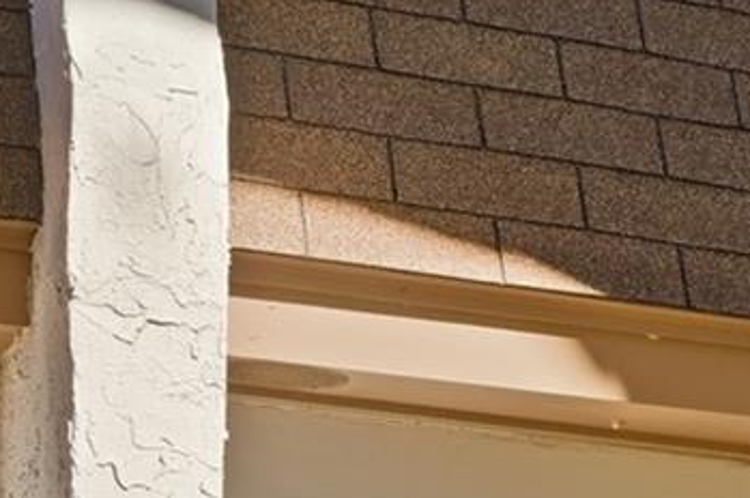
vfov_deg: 8.1
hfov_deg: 11.6
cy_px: 1108
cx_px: 1539
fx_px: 3295
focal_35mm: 158
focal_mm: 34.5
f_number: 8
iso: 100
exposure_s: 1/200
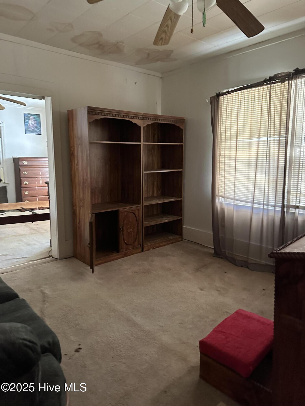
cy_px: 203
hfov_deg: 56.8
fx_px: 282
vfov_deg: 71.6
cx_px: 152
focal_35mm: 24
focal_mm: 6.86
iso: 1000
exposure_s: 1/42
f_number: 1.78
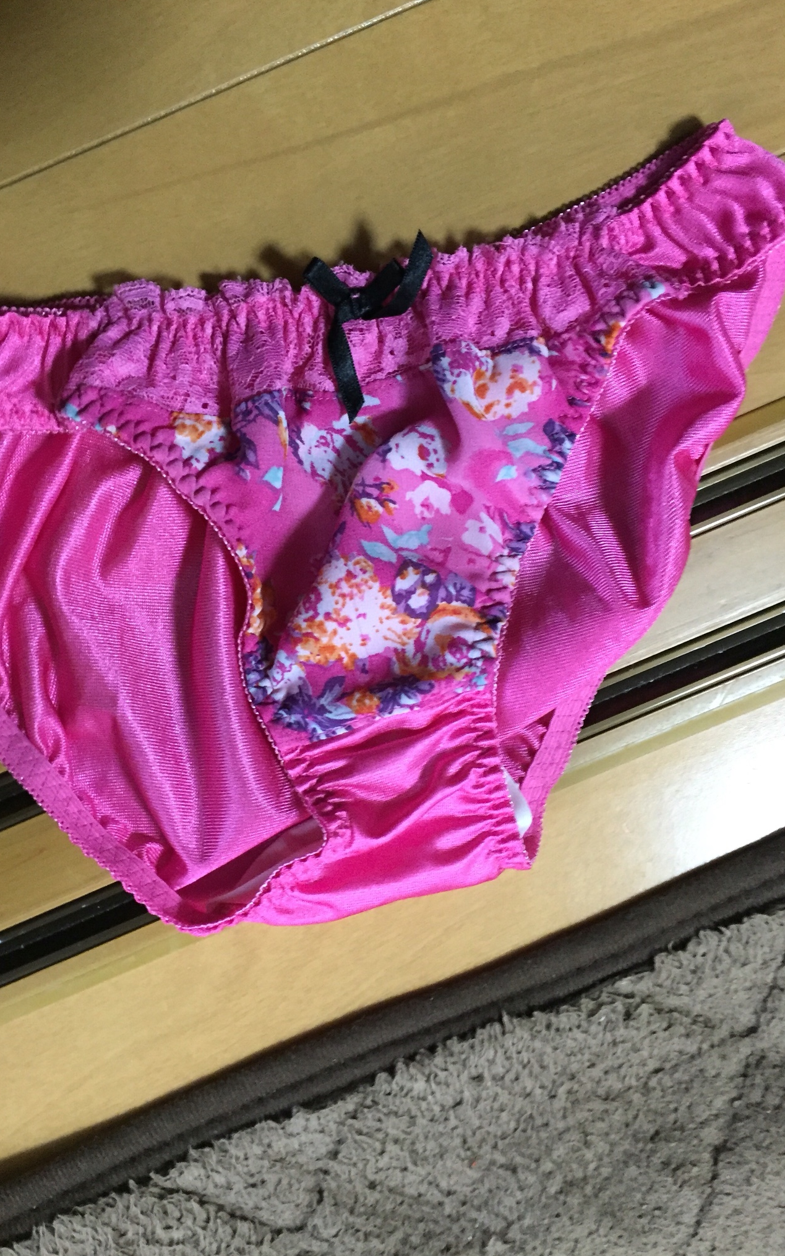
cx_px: 340
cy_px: 631
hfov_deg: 40.5
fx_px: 1061
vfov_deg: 61.2
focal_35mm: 31
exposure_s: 1/17
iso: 250
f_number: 2.2
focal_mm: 4.15
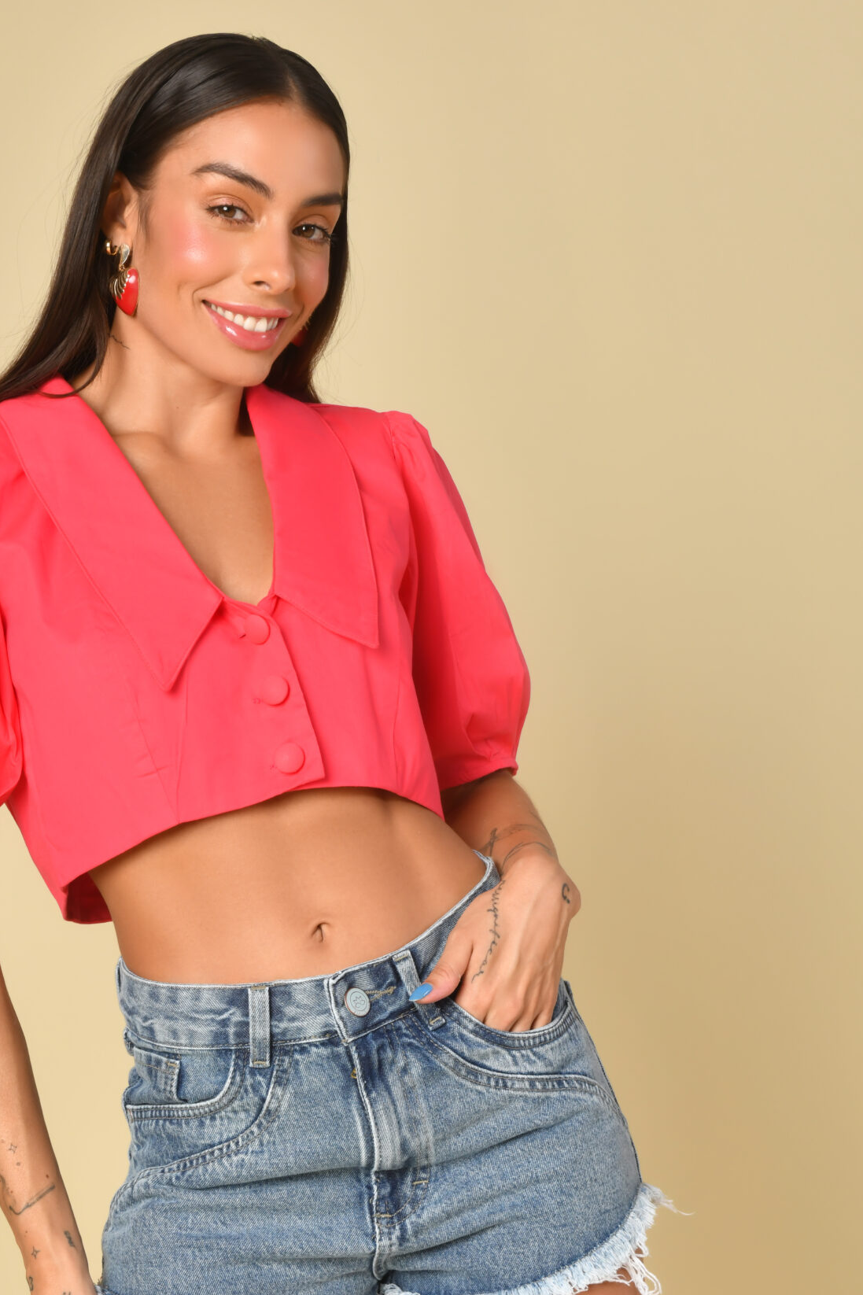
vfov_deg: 28.8
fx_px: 2517
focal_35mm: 70
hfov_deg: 19.4
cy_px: 767
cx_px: 255
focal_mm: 45
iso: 320
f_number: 9
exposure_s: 1/200
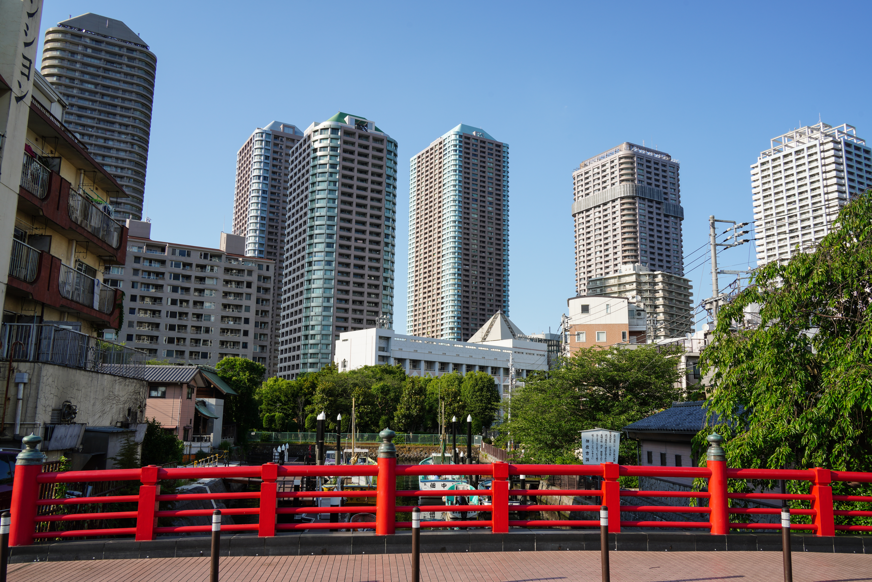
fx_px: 678
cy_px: 291
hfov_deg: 65.5
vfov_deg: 46.4
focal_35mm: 28
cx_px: 436
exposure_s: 1/60
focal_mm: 28
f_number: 13
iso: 100
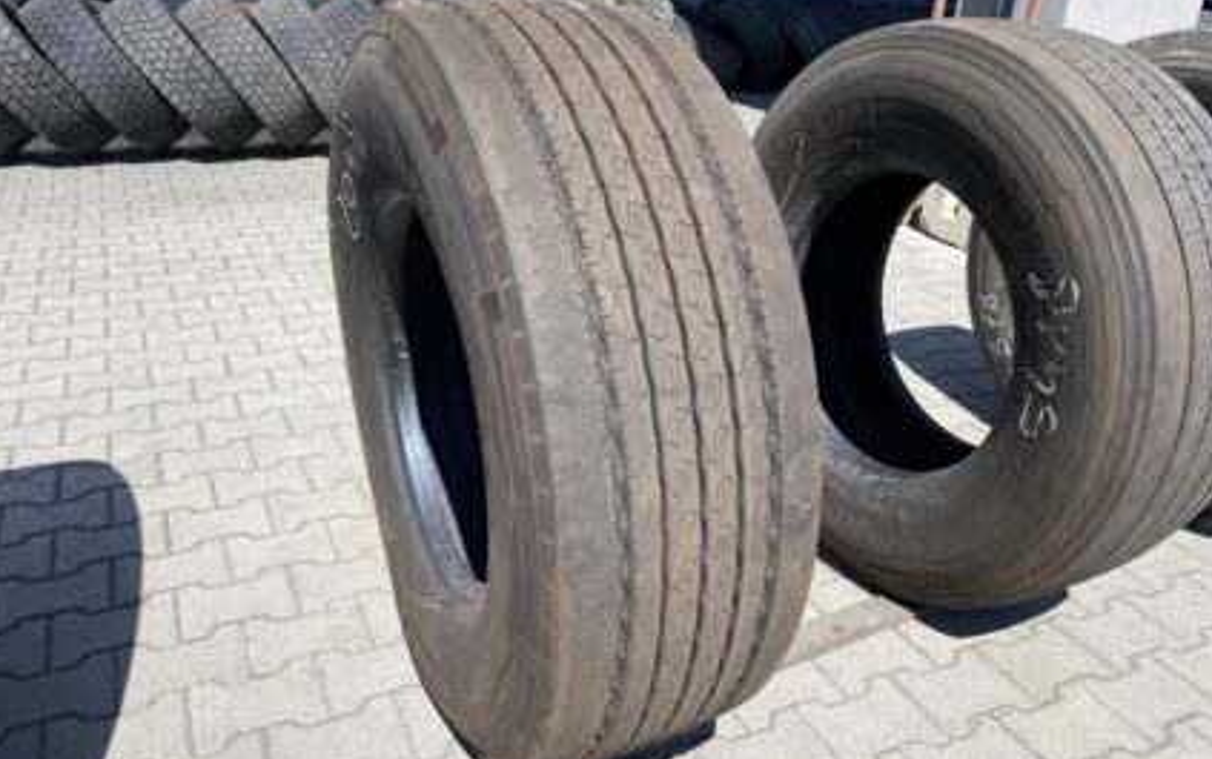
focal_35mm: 28
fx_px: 925
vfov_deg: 44.6
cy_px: 388
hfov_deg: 66.4
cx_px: 602
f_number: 1.8
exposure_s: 1/1585
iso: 32
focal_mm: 4.25
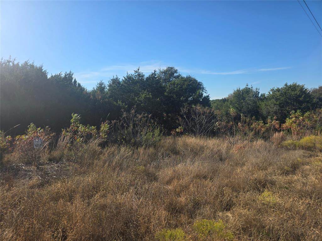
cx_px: 161
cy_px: 120
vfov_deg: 58.9
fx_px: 214
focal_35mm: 23
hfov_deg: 73.9
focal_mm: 6.3
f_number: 1.7
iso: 12
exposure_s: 1/775
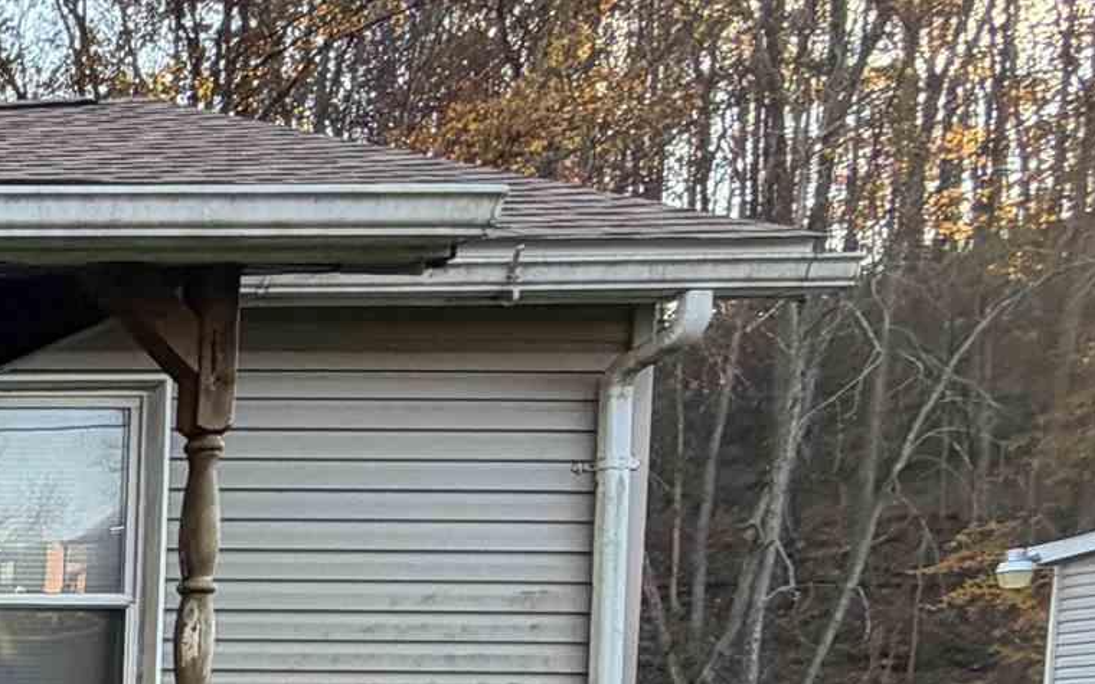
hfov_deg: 21.6
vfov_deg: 19.8
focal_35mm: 60
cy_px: 897
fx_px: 1791
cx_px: -882
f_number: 2.2
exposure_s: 1/142
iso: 50
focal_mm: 2.22
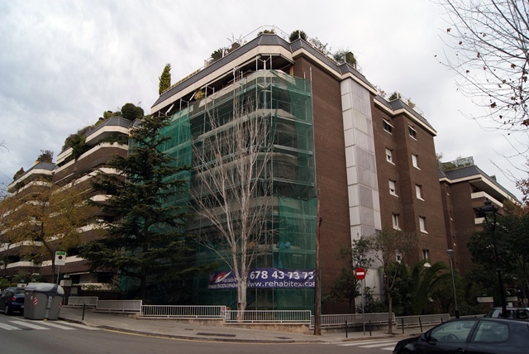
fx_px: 397
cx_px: 264
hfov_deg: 67.3
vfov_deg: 48.0
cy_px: 177
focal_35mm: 27
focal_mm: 18
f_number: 4.5
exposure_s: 1/40
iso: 100
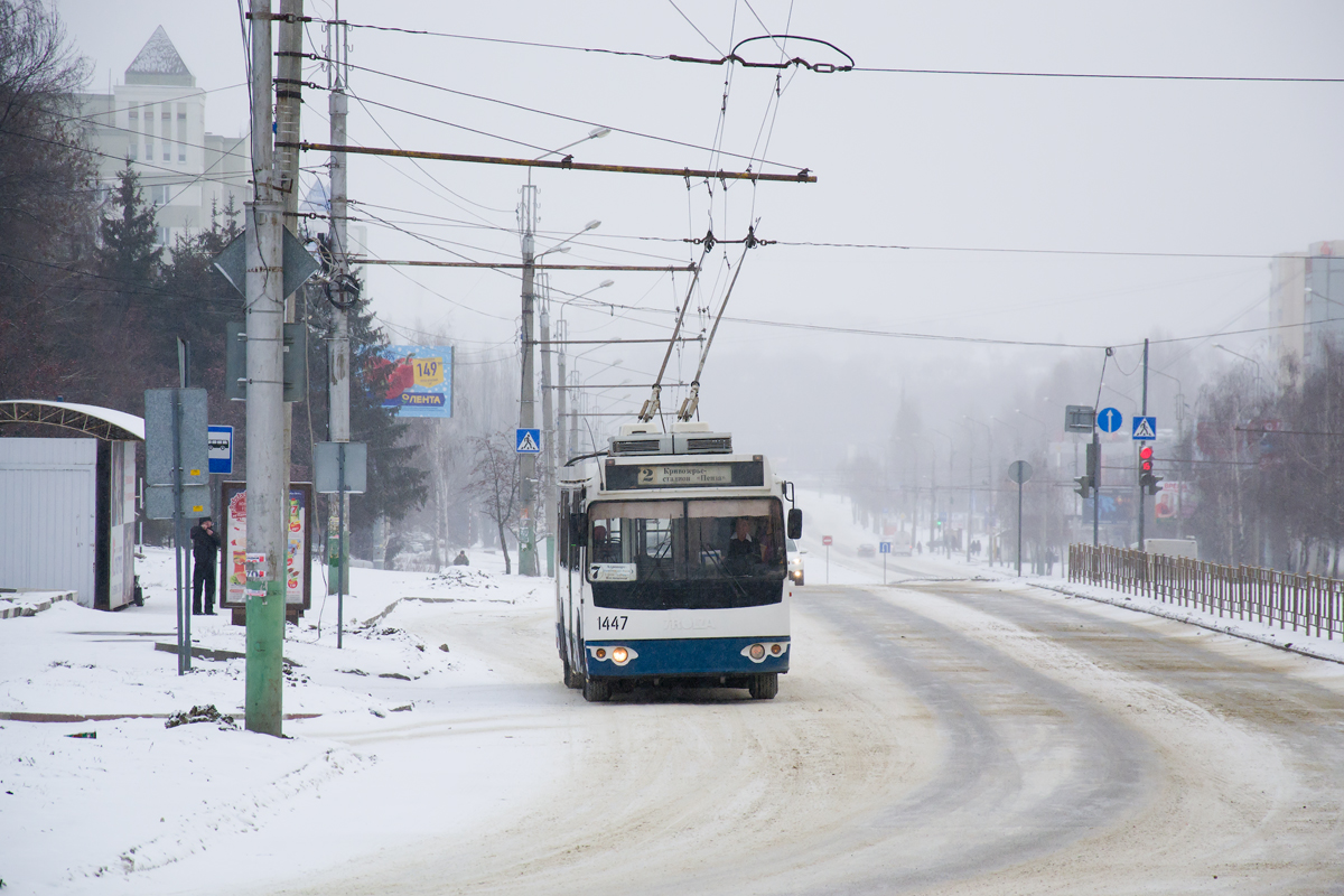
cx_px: 672
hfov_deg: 13.0
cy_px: 448
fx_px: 5880
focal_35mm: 158
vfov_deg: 8.7
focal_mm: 105
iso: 400
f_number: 6.3
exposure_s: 1/800
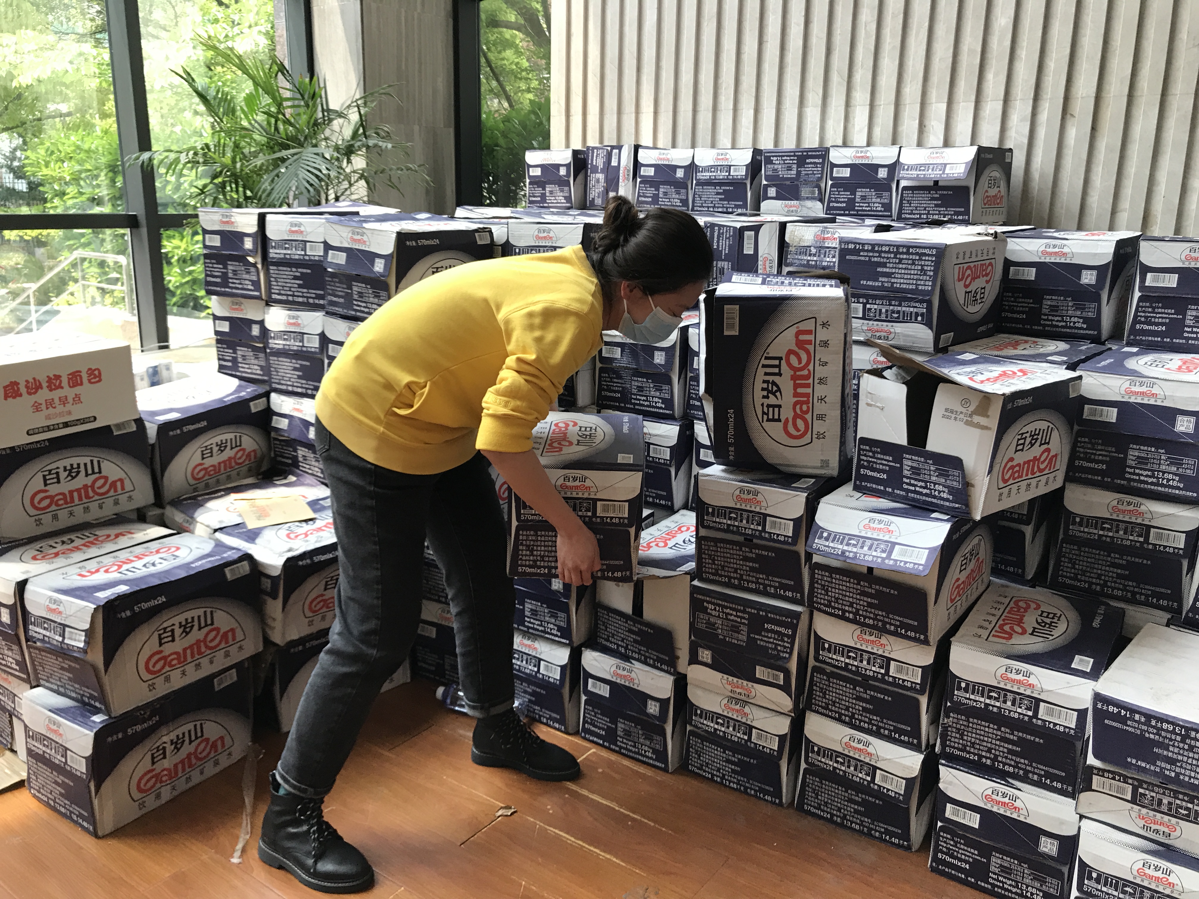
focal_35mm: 28
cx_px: 600
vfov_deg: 49.7
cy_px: 450
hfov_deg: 63.4
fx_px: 970
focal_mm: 3.99
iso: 25
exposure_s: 1/33
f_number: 1.8
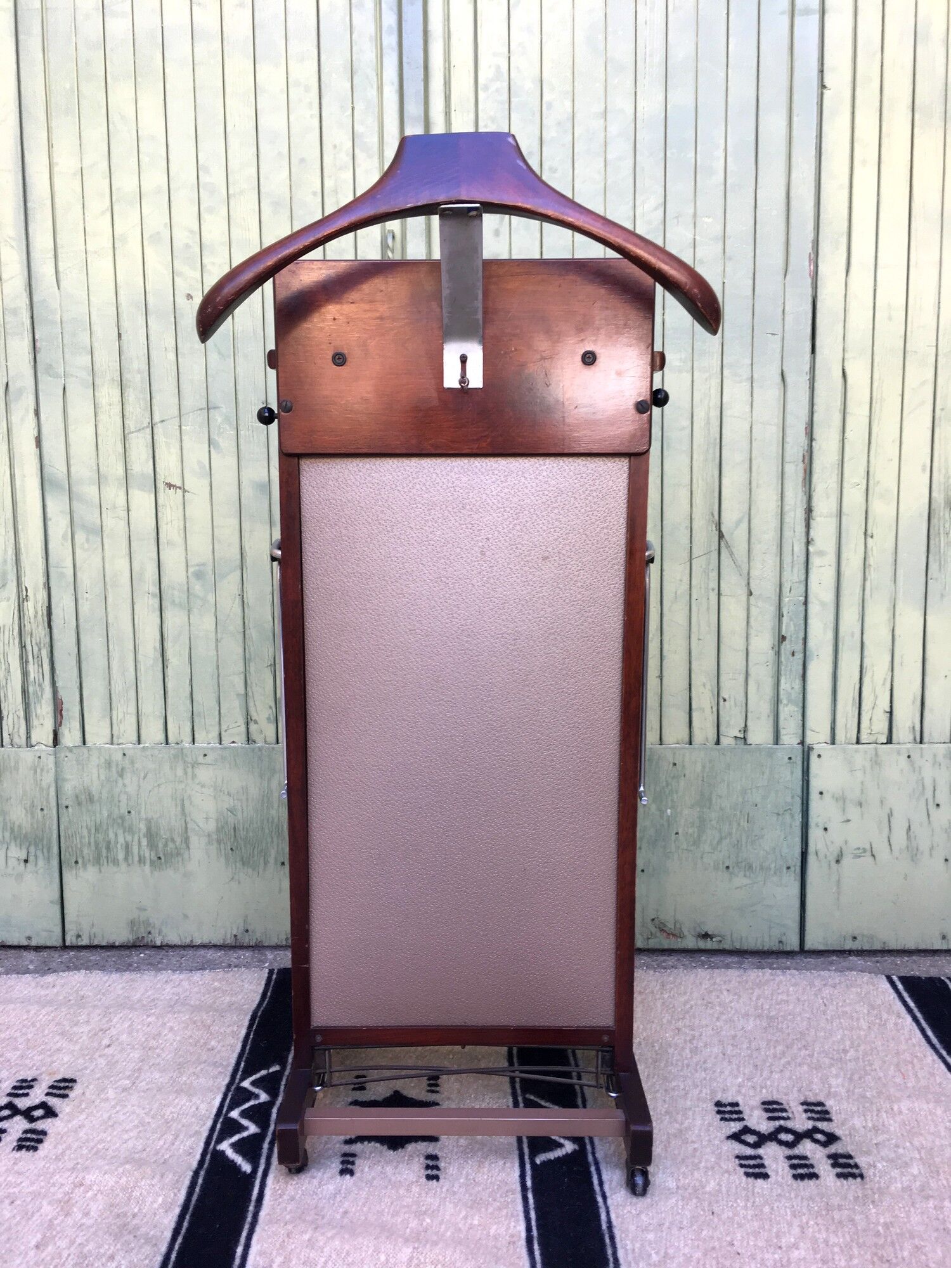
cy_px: 634
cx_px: 476
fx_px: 1062
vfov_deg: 61.7
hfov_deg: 48.2
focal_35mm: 29
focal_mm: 4.15
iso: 32
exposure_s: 1/100
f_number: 2.2
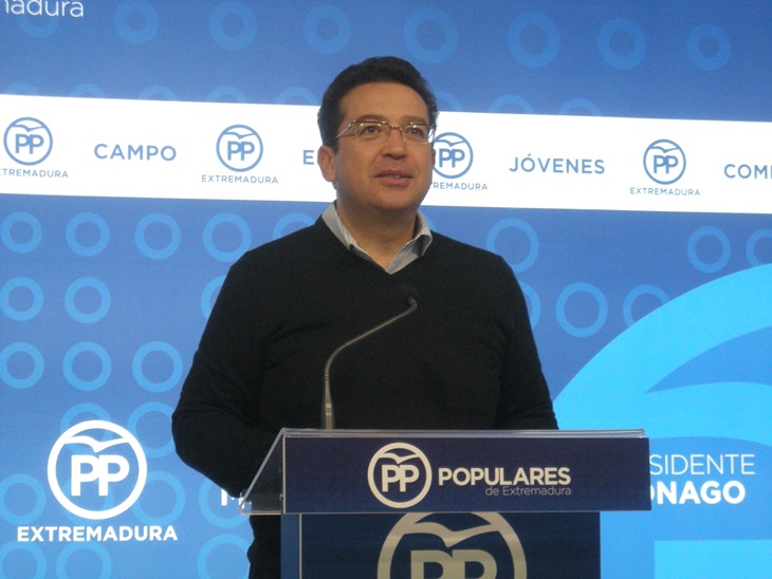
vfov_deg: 14.1
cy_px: 290
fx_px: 2342
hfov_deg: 18.7
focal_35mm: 105
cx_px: 386
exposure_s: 1/60
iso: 287
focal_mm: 17.1
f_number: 4.7
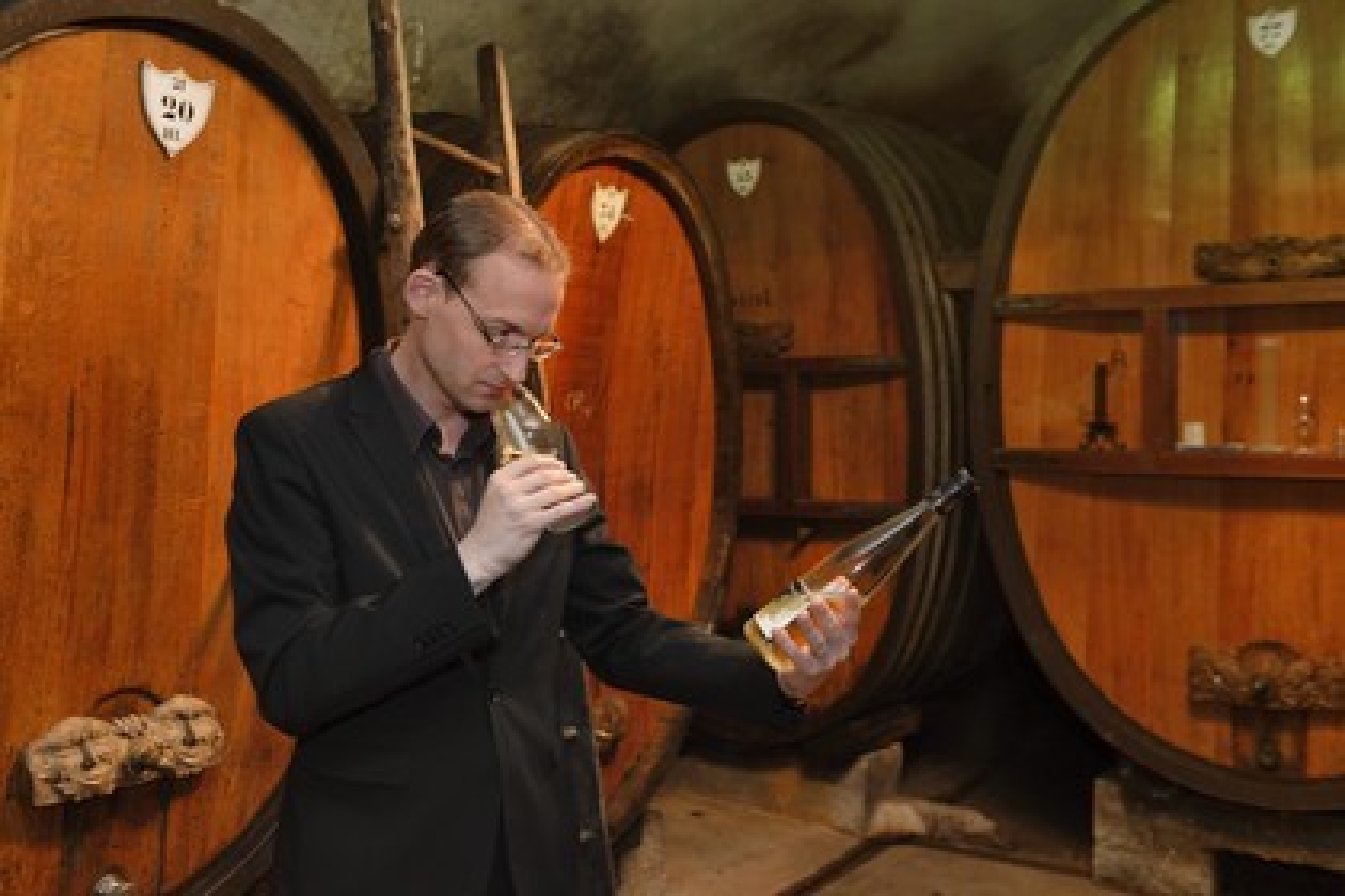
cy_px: 448
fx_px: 1308
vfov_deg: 37.9
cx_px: 672
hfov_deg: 54.4
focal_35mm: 35
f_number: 4.5
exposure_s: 1/15
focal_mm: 35
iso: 1600
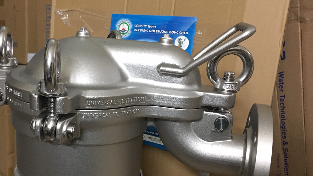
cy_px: 105
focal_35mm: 40
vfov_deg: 29.6
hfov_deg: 50.1
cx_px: 122
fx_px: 332
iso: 125
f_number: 2.2
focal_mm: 4.15
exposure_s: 1/8
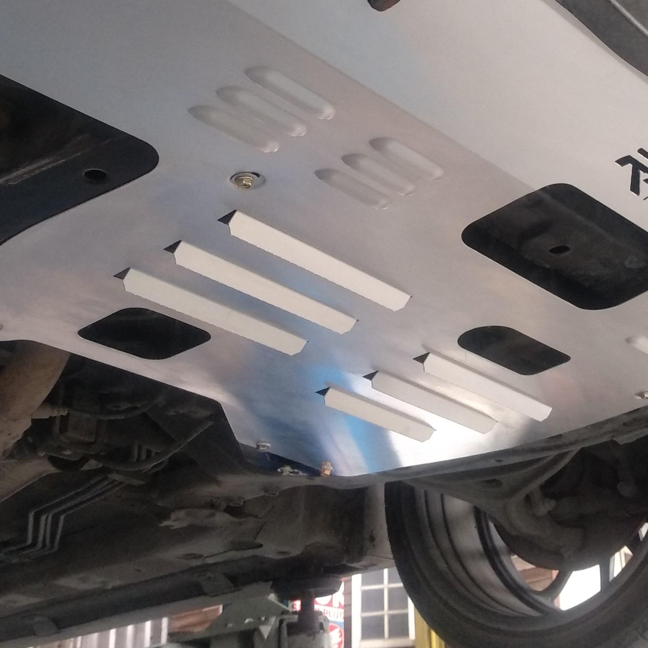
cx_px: 405
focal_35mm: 45
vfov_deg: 36.7
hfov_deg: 37.3
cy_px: 166
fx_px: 953
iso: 320
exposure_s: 1/33
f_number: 2.2
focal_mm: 3.81
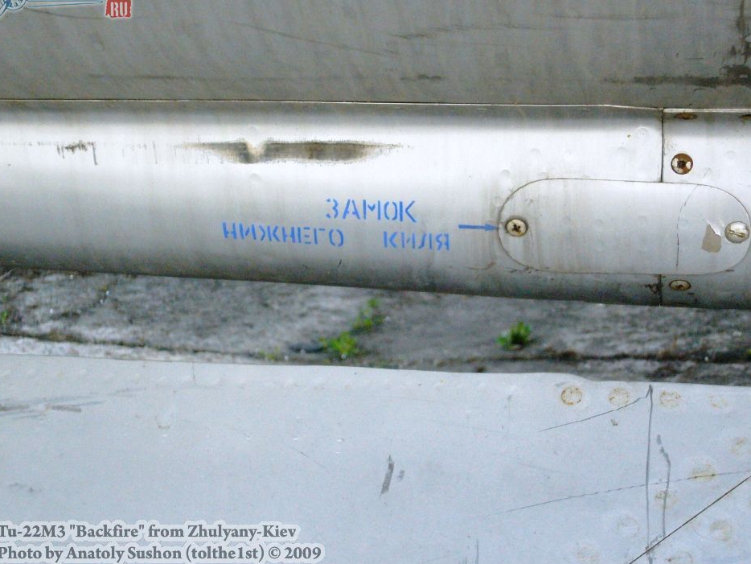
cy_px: 270
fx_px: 1736
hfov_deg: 24.4
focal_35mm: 80
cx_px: 401
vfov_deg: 18.4
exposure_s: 1/250
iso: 400
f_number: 4.5
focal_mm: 12
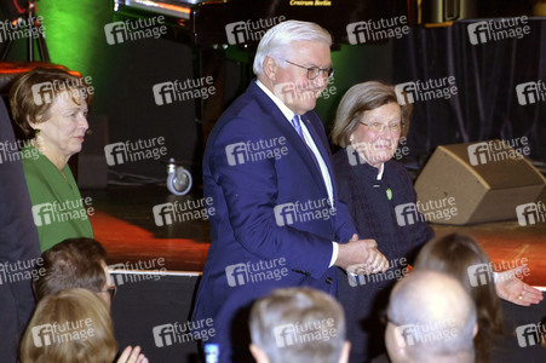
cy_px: 182
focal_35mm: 300
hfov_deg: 6.9
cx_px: 273
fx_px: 4547
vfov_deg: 4.6
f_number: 6.3
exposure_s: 1/250
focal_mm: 300
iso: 6400
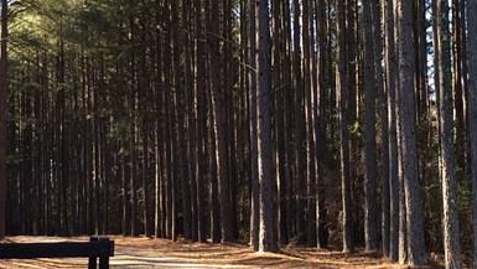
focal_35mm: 84
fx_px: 1063
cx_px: 256
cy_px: 121
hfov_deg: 25.3
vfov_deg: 14.4
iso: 32
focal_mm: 4.15
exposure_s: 1/120
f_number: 2.2
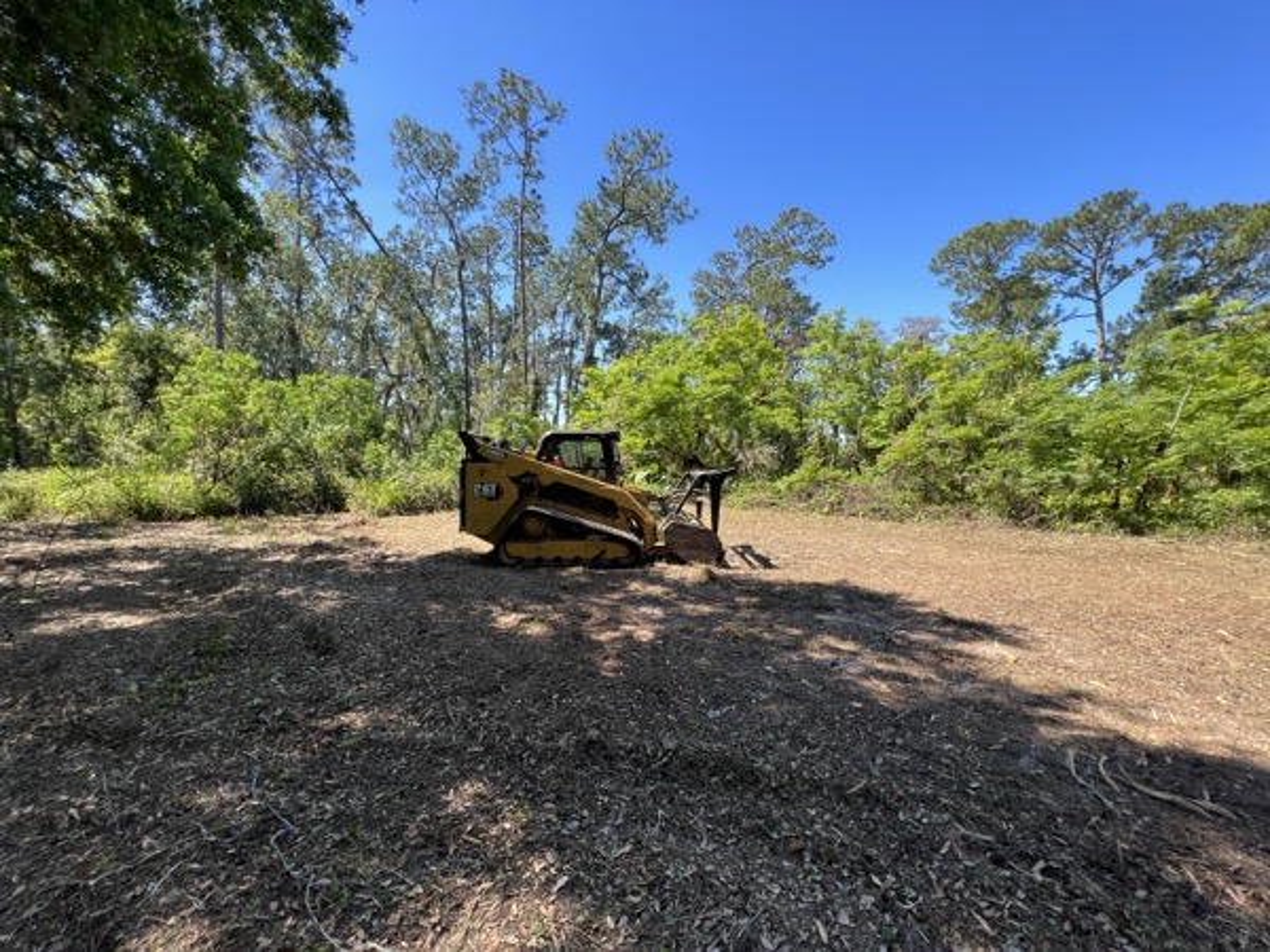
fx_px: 477
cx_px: 635
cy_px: 476
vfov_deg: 89.9
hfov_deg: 106.2
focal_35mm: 13
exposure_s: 1/479
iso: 32
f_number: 1.8
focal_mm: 1.57
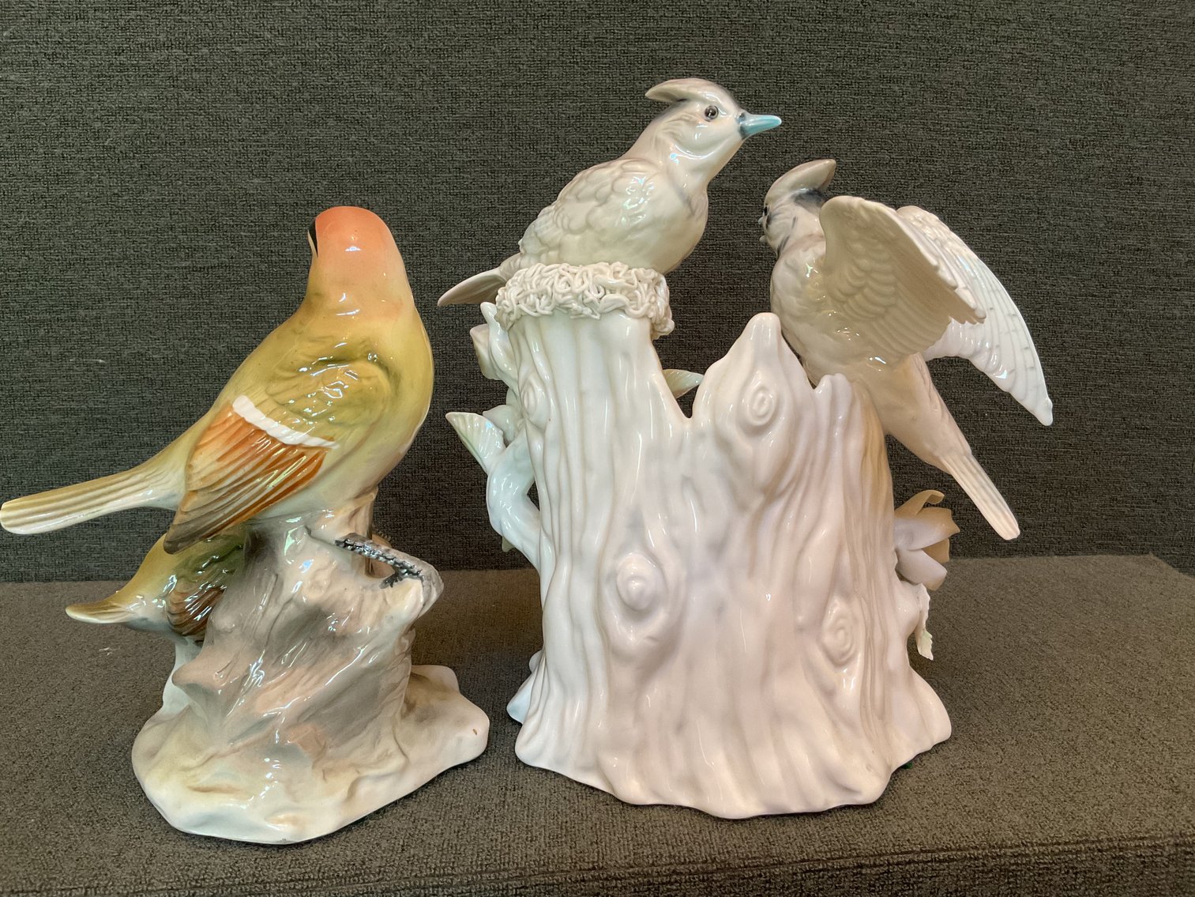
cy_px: 448
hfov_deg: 61.7
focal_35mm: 29
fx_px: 1001
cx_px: 598
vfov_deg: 48.2
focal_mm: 3
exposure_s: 1/60
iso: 200
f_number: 1.8
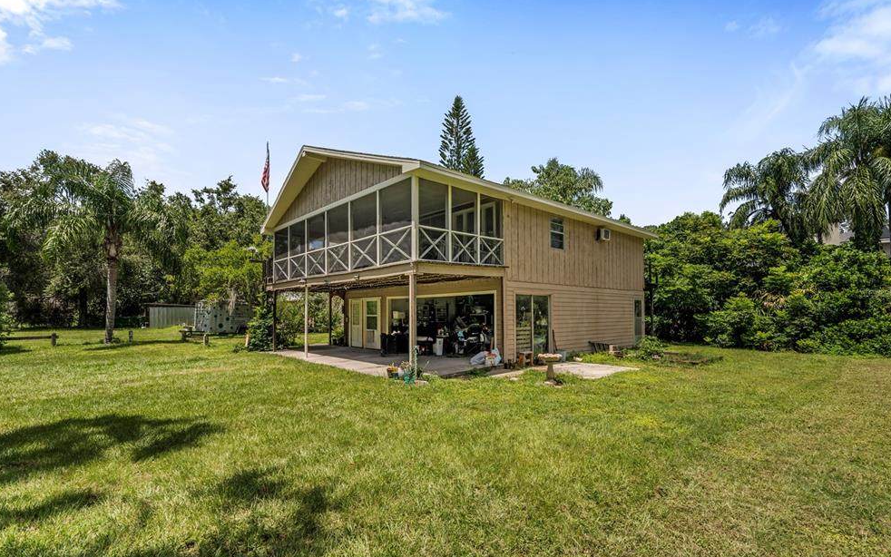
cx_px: 446
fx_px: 413
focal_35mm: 17
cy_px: 292
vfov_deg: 68.0
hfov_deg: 94.4
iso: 100
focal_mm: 16
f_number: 8
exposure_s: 1/80
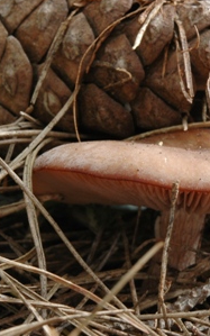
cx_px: 219
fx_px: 1794
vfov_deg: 10.7
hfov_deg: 6.7
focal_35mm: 196
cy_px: 153
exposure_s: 1/4
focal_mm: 60
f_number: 18
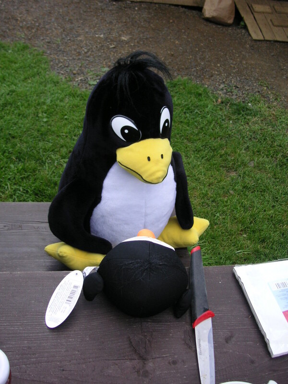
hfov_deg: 38.7
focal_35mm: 37
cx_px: 144
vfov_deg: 50.1
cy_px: 192
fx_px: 410
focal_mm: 6.1
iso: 50
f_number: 2.8
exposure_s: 1/350
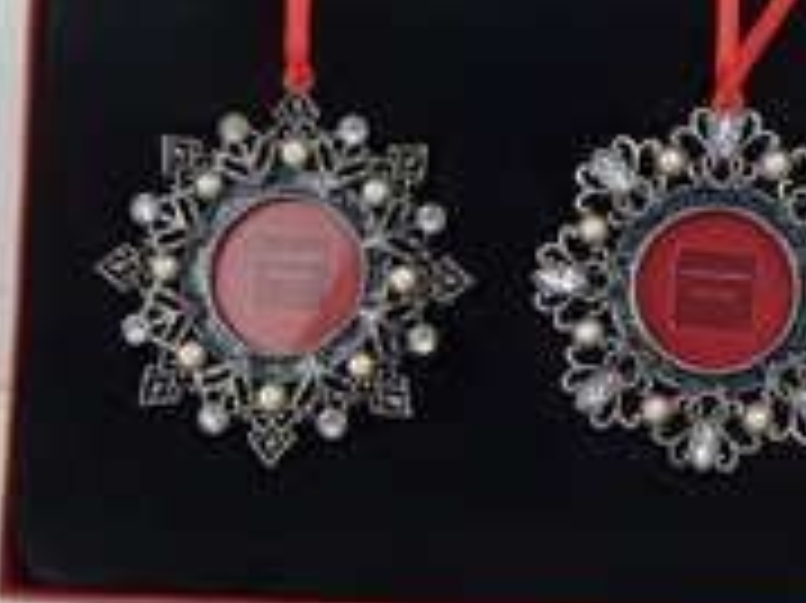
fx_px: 1652
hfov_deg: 26.5
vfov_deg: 20.7
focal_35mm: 71
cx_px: 732
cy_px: 281
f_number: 4.7
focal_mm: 6.64
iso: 400
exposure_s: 1/160
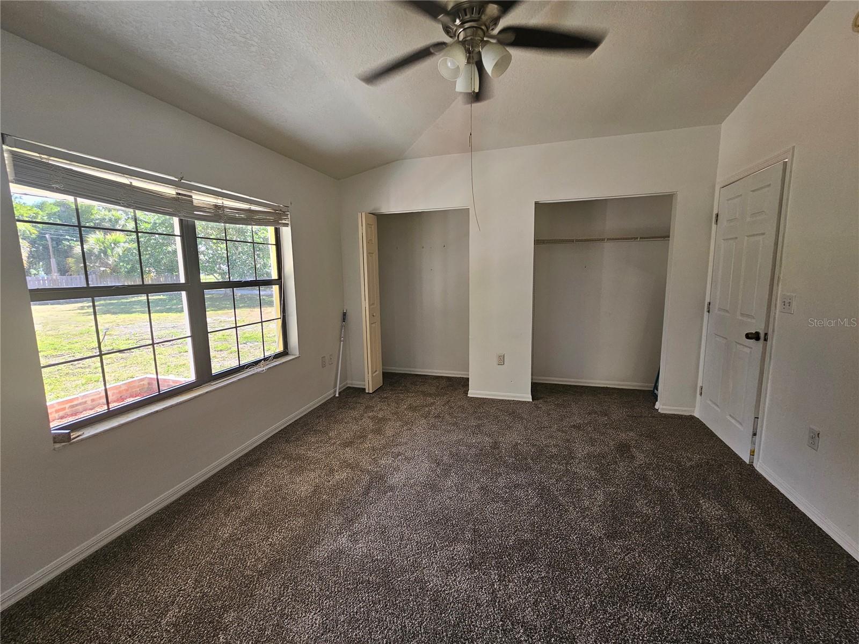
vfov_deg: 89.9
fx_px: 323
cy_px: 322
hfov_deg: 106.2
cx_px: 430
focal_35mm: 13
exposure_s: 1/60
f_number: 2.2
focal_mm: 2.2
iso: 80
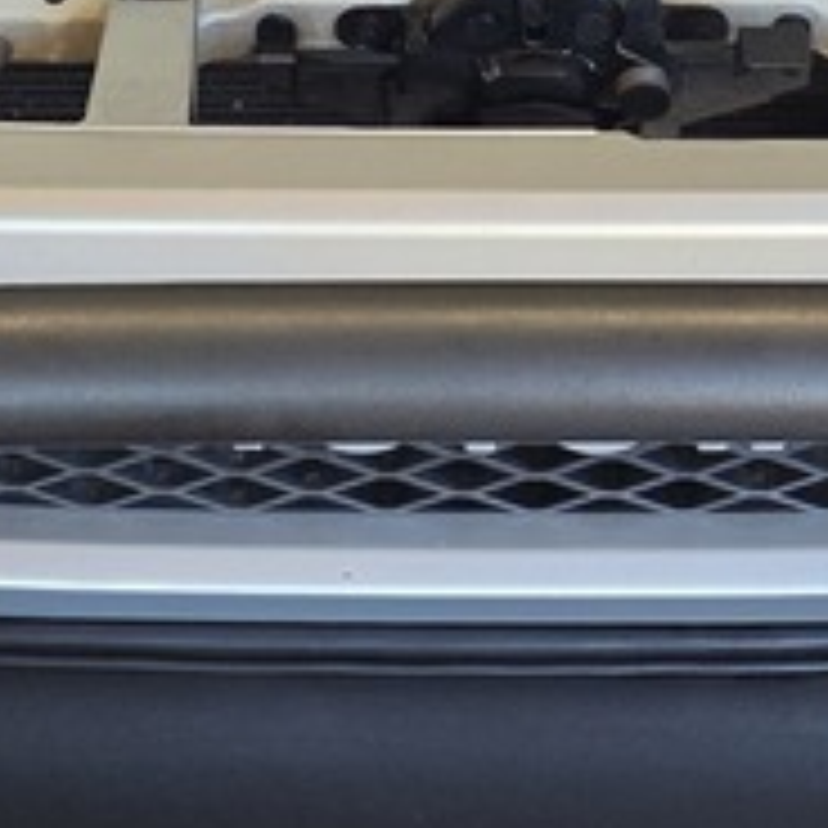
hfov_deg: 15.4
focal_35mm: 113
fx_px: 3058
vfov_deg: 14.9
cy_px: -194
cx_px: 446
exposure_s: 1/180
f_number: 1.7
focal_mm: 6.25
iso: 200
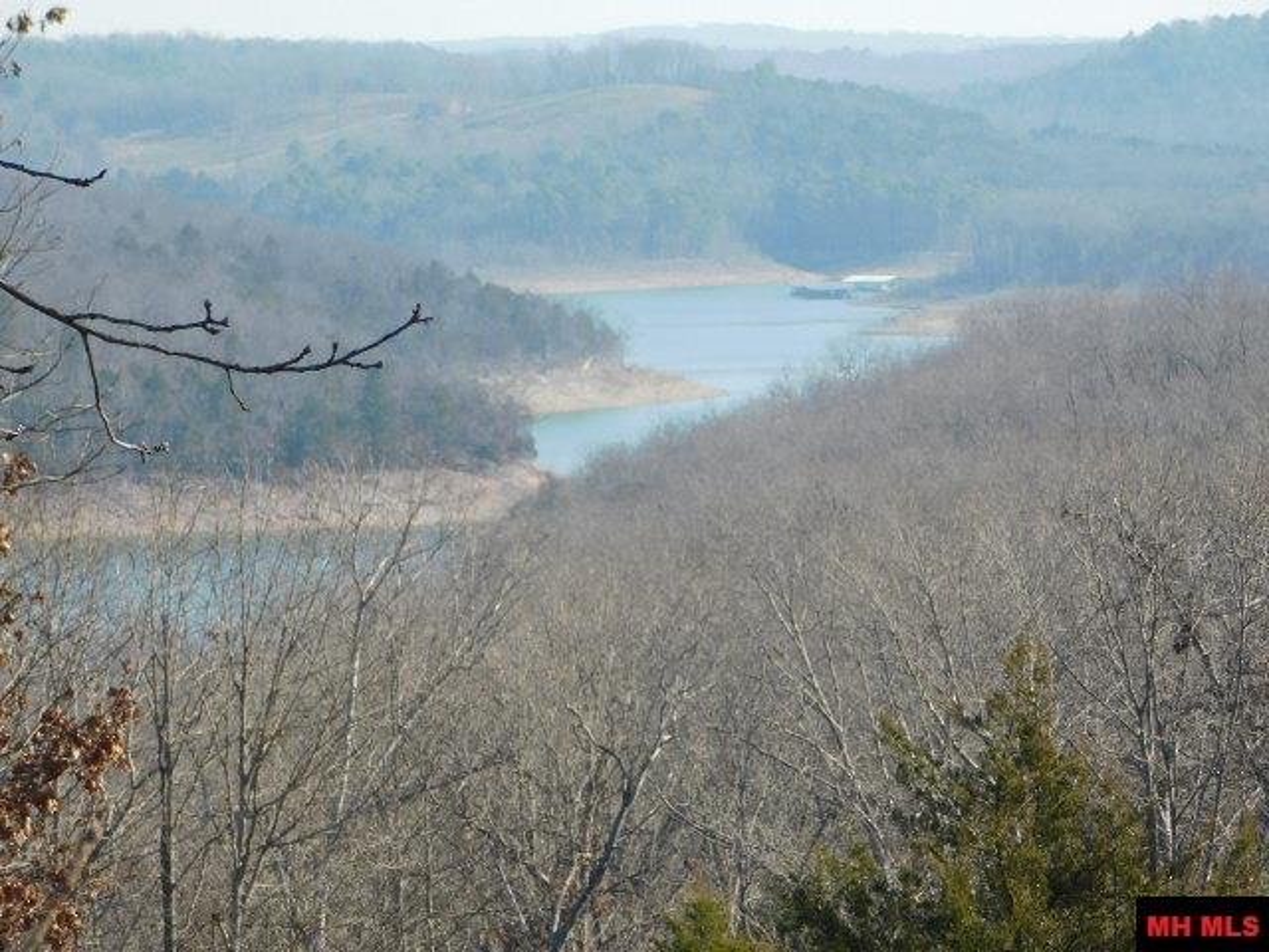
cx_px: 634
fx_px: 8505
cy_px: 476
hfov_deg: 8.5
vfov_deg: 6.4
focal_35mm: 232
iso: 125
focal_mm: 41.3
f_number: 5.6
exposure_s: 1/250
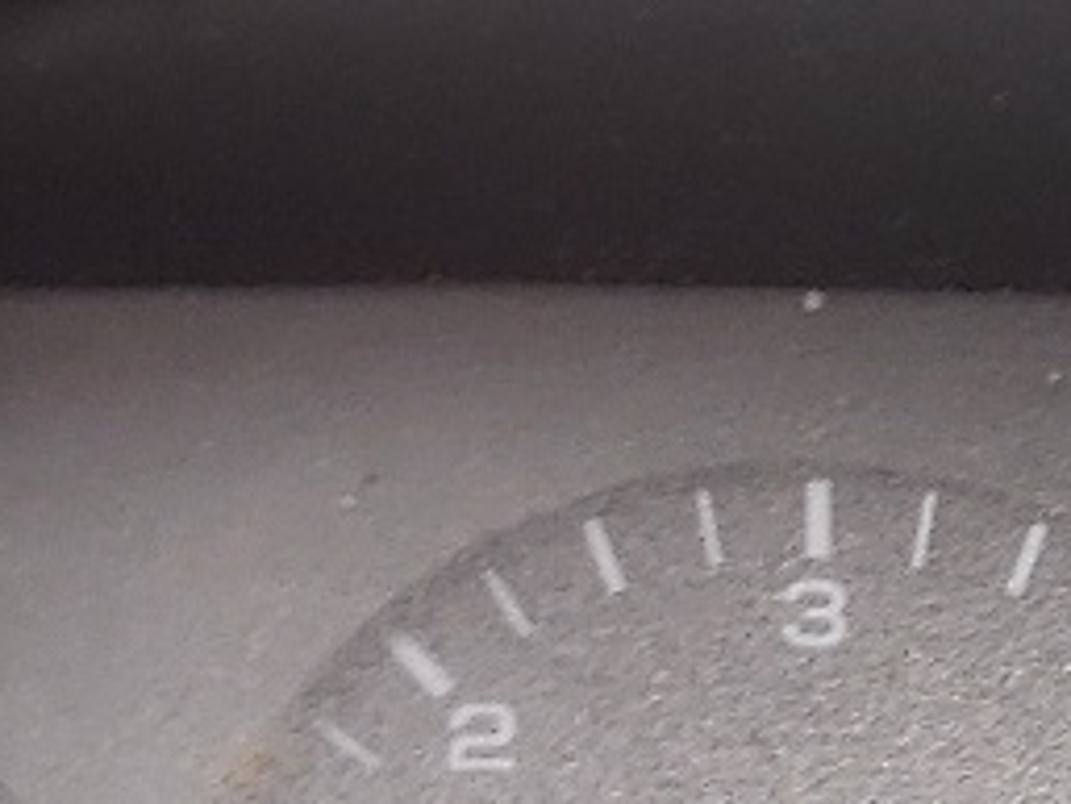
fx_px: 5015
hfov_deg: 11.3
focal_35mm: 162
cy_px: 792
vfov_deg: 9.1
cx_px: 1975
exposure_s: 1/60.2
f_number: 1.5
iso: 99
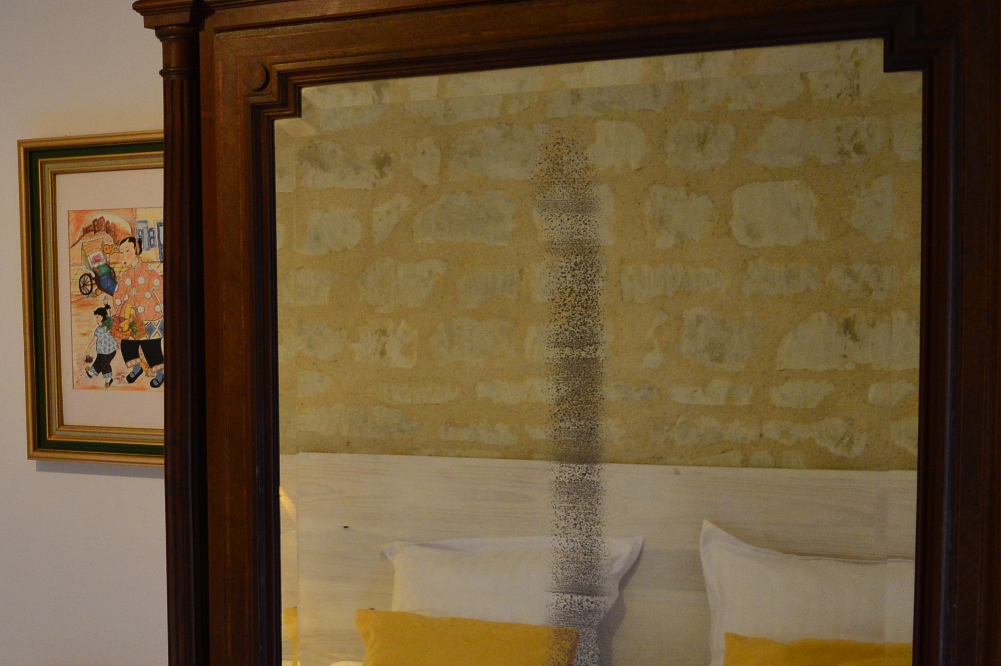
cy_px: 475
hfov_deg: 29.2
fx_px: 1750
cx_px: -66
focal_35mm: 63
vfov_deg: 21.4
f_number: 4
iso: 640
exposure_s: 1/30
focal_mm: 18
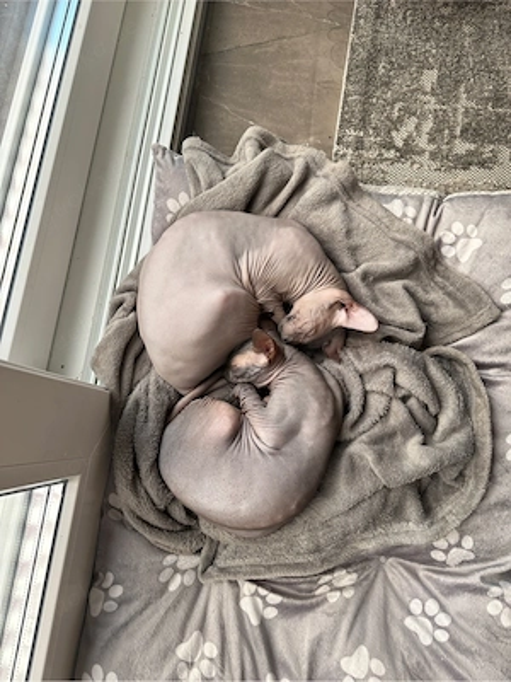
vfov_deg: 71.6
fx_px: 472
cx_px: 256
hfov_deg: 56.8
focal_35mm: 24
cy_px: 341
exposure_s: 1/134
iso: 100
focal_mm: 6.86
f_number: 1.78
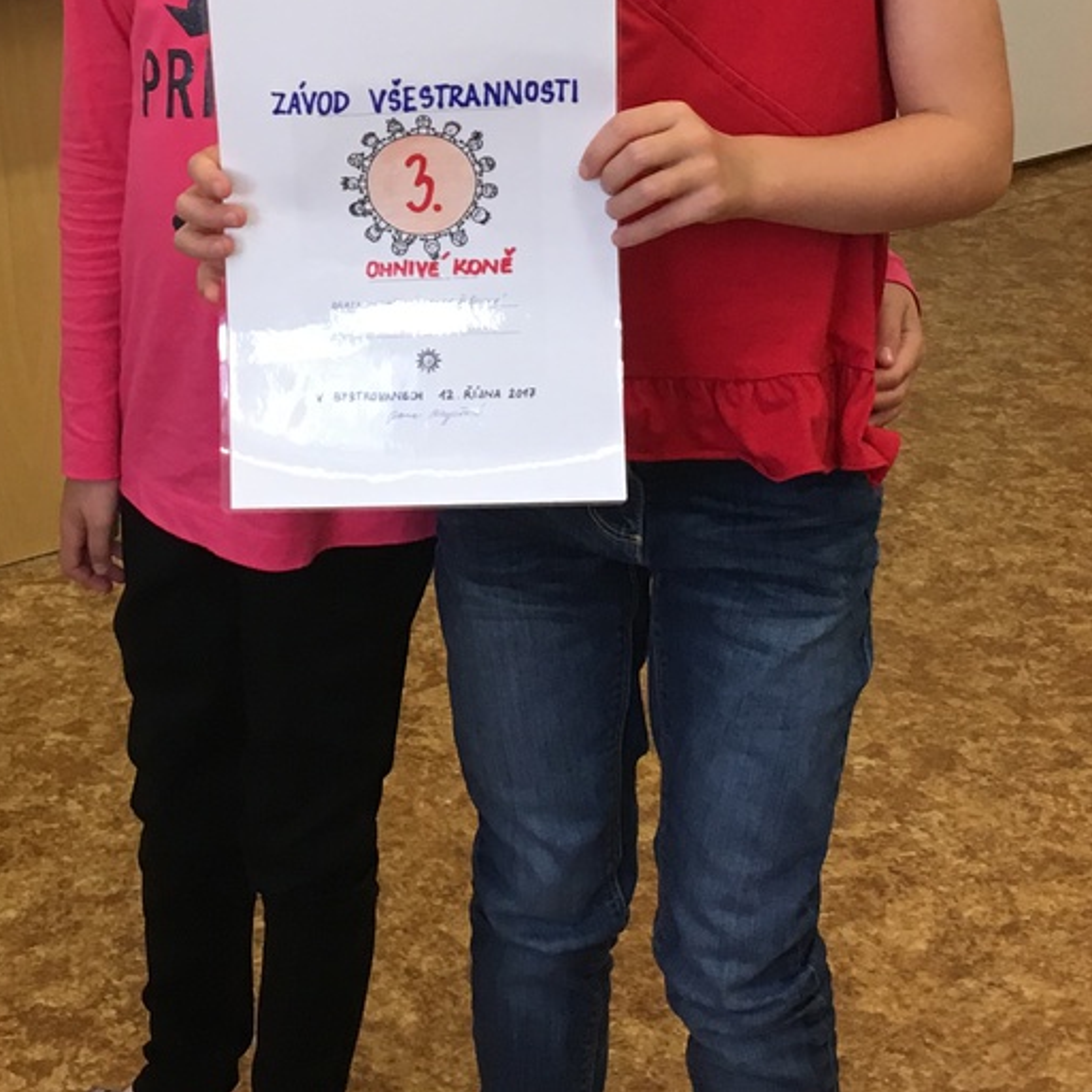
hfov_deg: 21.6
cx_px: 345
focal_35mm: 80
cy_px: 75
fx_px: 2855
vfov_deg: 21.1
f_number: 2.2
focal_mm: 4.15
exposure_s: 1/33
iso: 50
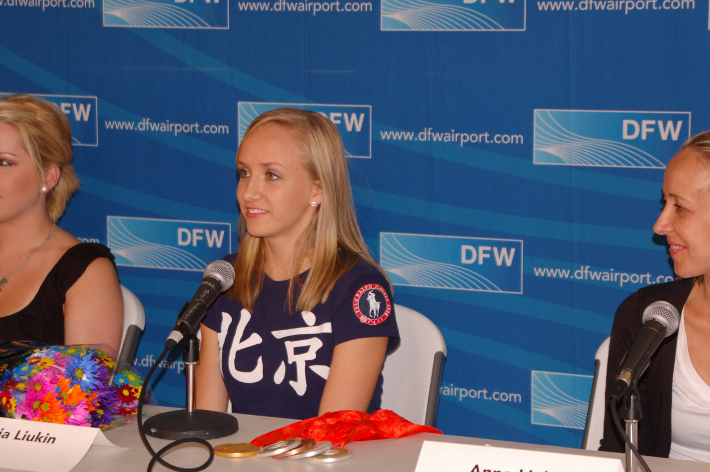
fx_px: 2148
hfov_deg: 18.8
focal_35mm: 109
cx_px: 345
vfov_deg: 12.5
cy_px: 237
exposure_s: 1/60
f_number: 5
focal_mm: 70
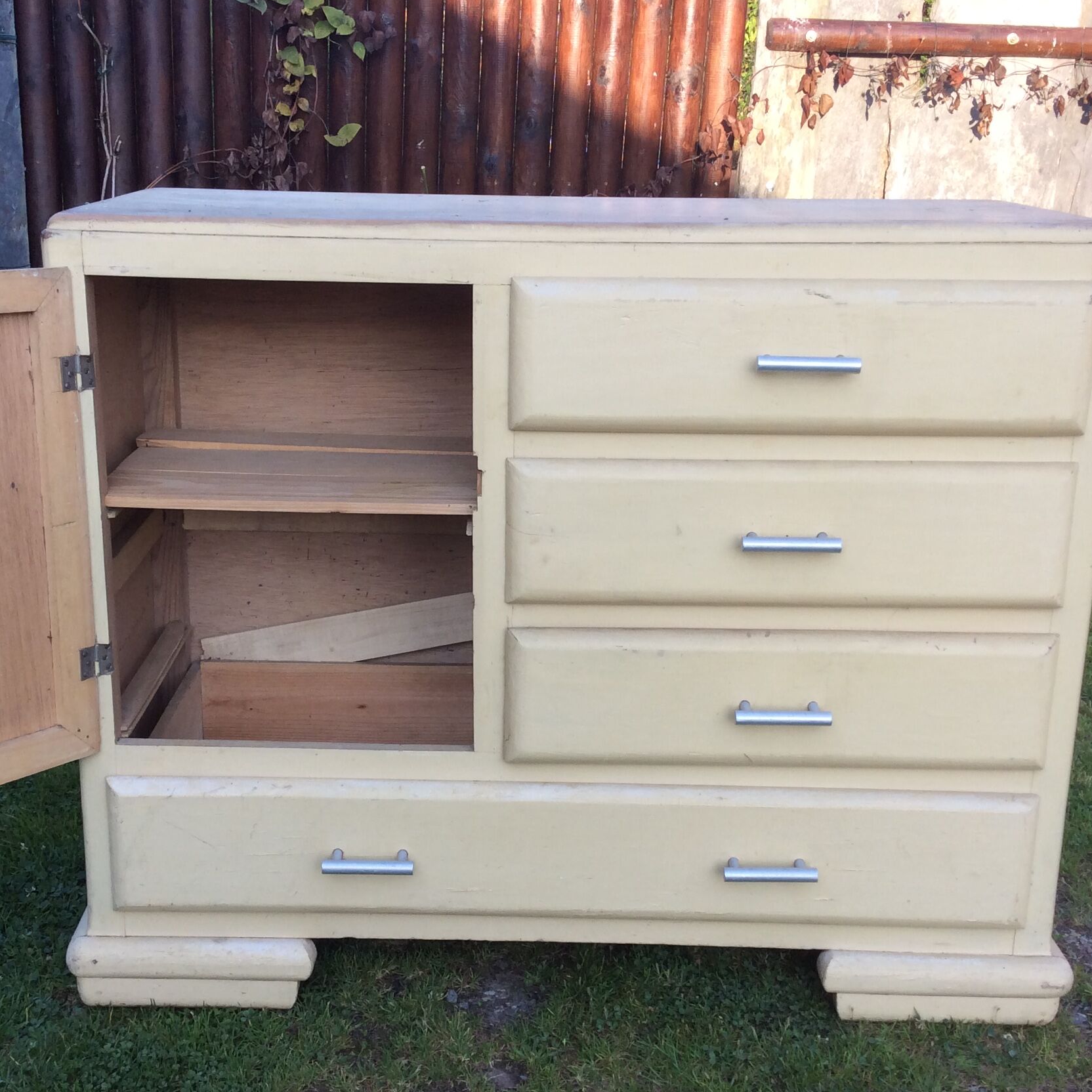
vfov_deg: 38.3
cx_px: 482
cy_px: 572
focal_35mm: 44
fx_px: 1570
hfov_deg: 38.3
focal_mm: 3.3
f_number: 2.4
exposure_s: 1/202
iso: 32
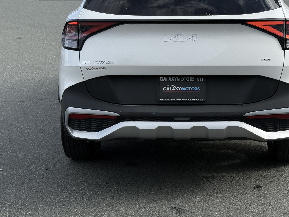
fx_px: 601
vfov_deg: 20.3
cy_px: 59
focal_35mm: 72
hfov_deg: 26.9
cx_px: 185
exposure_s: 1/2494
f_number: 1.78
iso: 64
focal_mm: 6.76
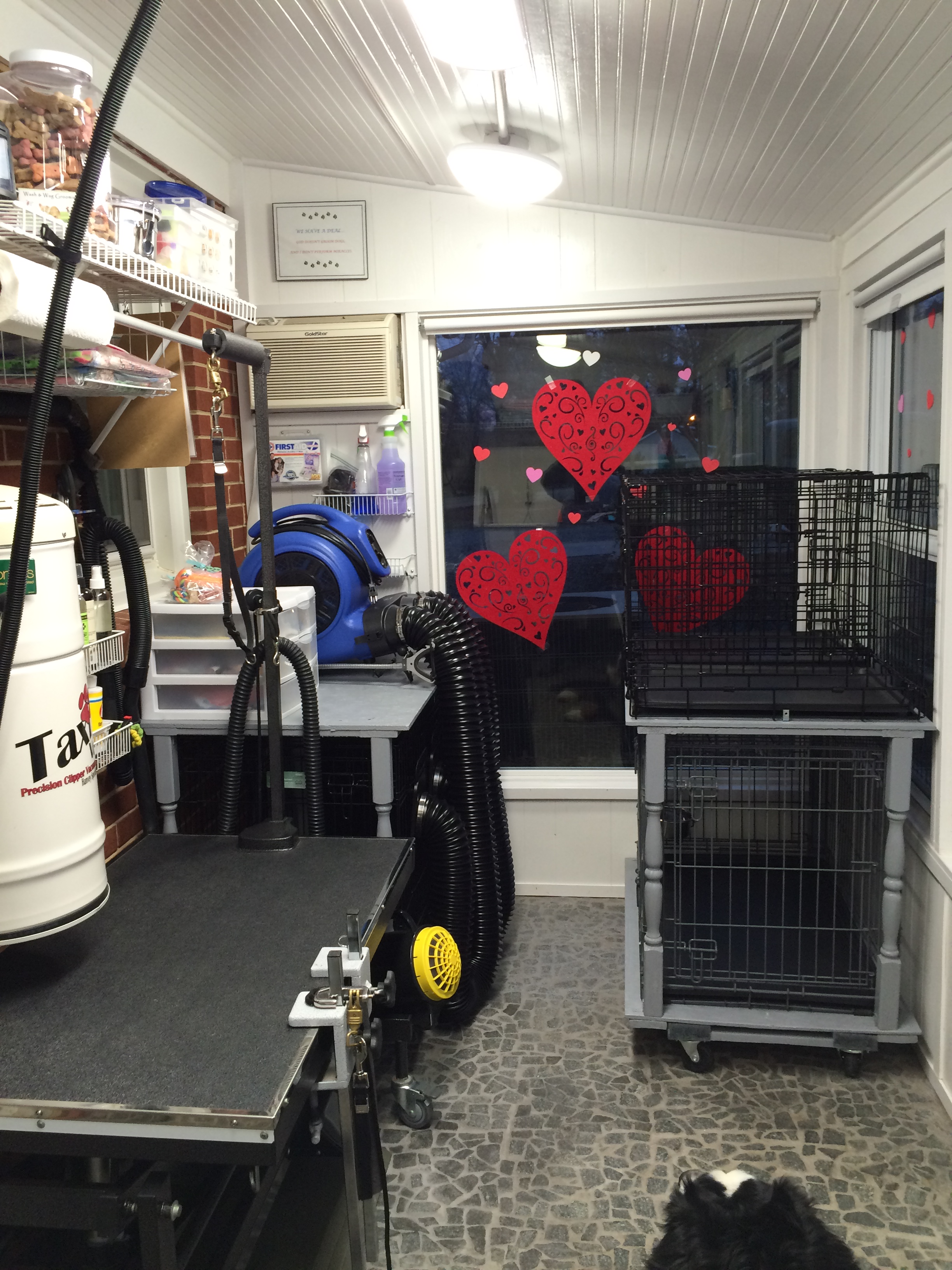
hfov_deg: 48.2
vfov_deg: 61.7
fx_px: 1063
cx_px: 476
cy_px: 635
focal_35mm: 29
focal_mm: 4.15
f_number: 2.2
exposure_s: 1/30
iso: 80
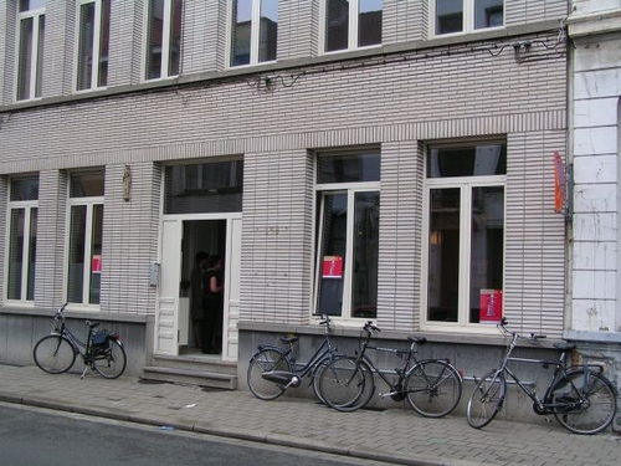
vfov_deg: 34.3
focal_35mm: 42
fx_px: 753
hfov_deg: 44.8
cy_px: 233
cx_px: 310
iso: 50
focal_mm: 7.1
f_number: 3.5
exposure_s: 1/50
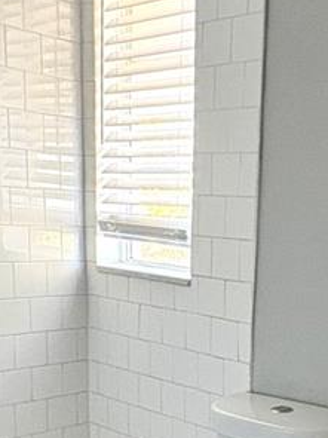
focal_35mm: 57
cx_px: 332
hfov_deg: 24.4
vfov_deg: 32.5
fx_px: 721
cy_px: 376
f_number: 2.2
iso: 320
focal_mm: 2.22
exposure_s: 1/60
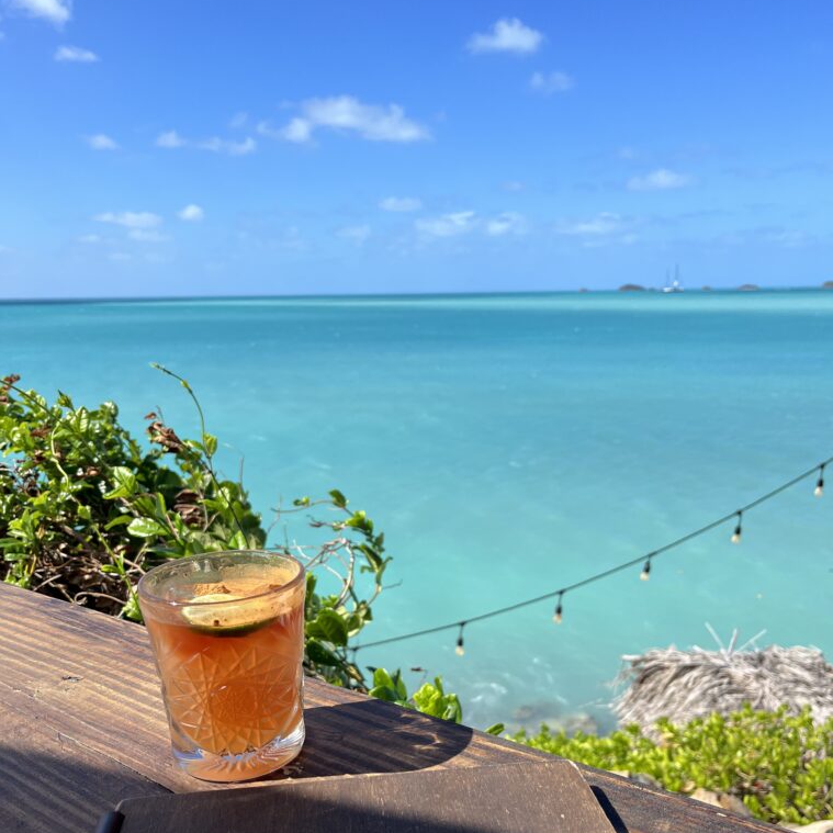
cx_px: 420
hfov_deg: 52.5
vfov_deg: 51.9
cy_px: 528
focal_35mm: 31
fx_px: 844
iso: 50
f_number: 1.6
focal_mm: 5.1
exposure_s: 1/4016
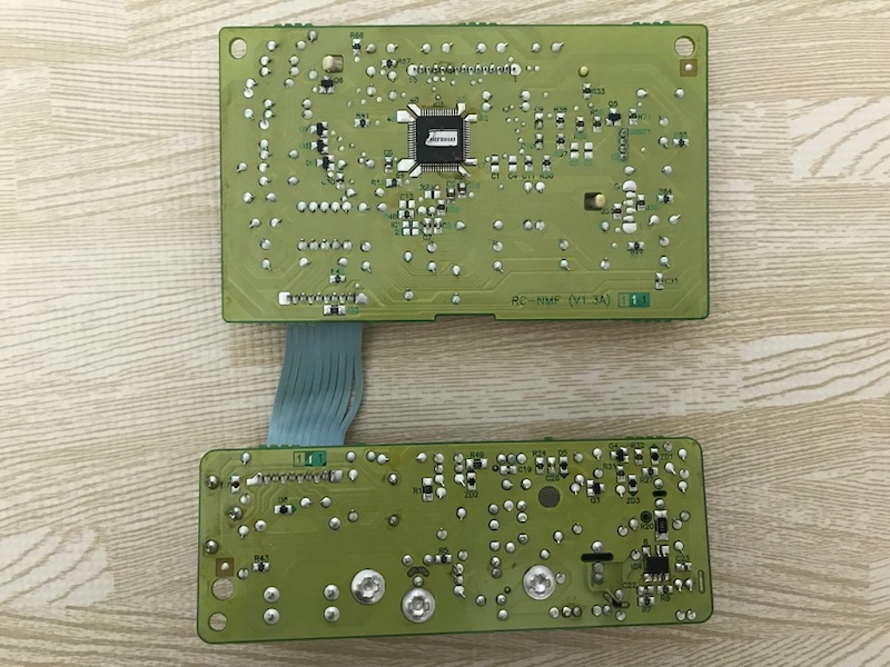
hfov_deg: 63.4
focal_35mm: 28
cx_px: 445
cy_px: 334
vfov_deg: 49.7
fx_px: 720
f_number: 1.8
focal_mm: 3.99
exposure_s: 1/17
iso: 80
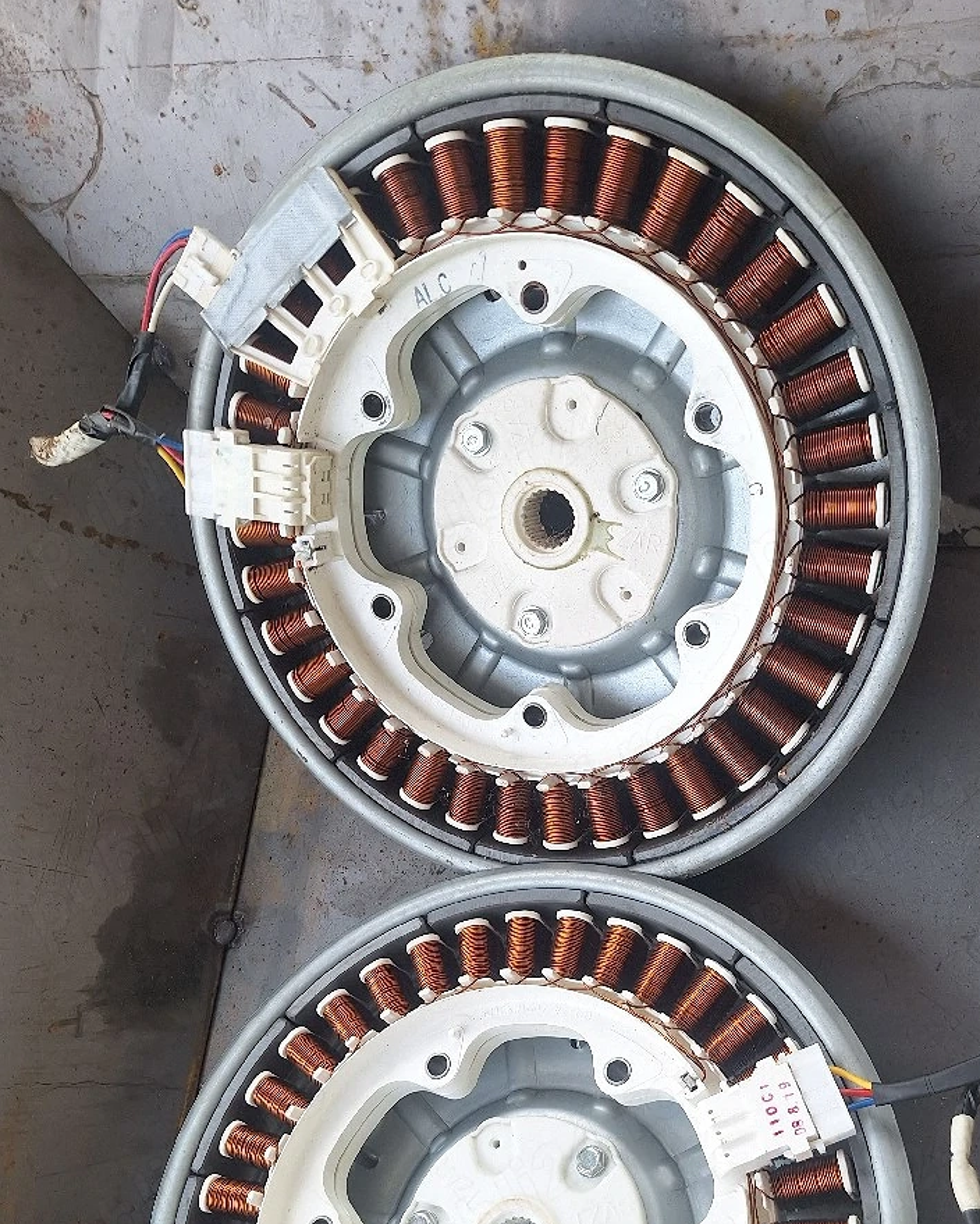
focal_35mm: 34
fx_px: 1233
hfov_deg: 42.9
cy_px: 880
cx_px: 628
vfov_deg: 51.2
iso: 40
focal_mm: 5.54
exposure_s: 1/175
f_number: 1.8
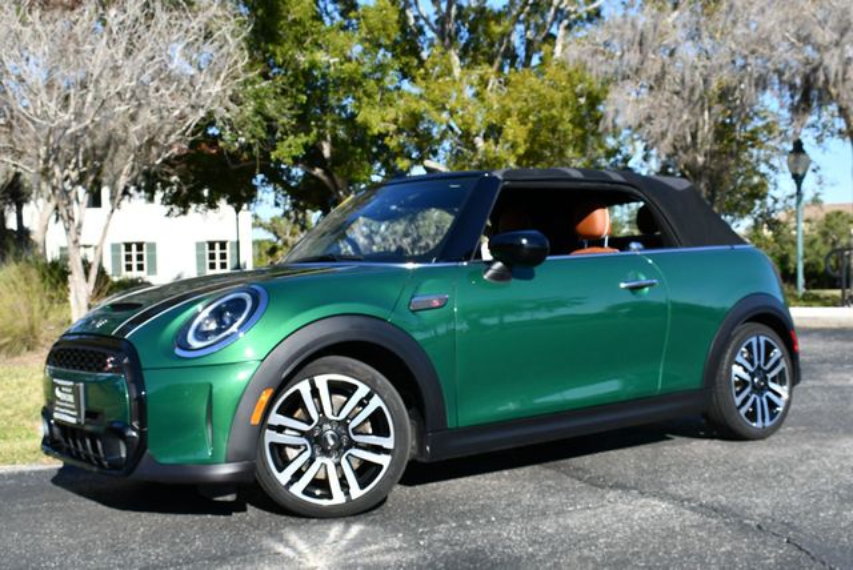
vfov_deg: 29.3
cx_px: 426
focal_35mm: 46
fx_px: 1091
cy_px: 285
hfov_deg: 42.7
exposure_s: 1/250
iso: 110
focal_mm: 23
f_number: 8
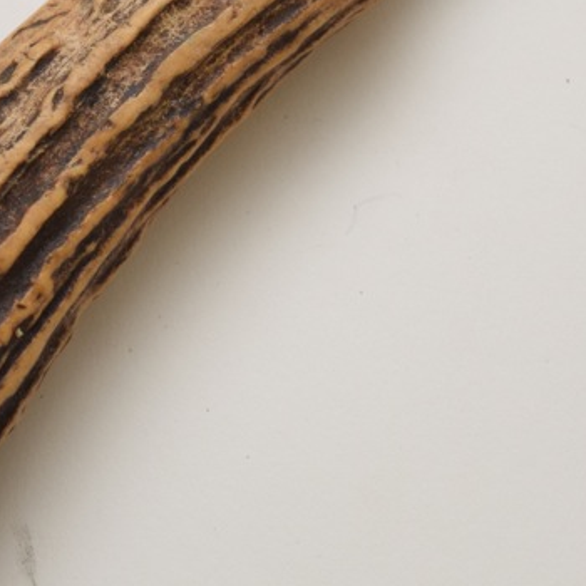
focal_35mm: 200
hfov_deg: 8.7
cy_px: 126
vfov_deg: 8.7
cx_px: 181
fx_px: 3835
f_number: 5.6
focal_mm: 55
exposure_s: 1/100
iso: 800
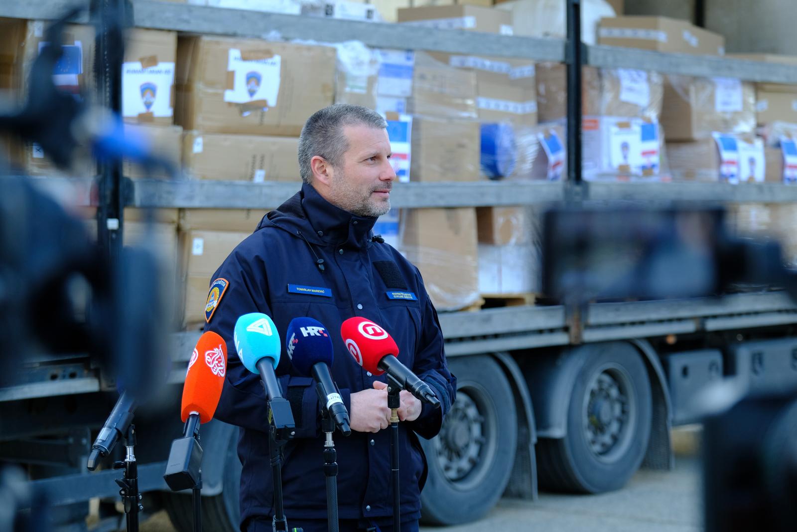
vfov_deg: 16.3
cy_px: 266
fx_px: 1860
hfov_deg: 24.2
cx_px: 398
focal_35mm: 84
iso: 400
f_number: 2.8
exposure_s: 1/320
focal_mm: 56.3
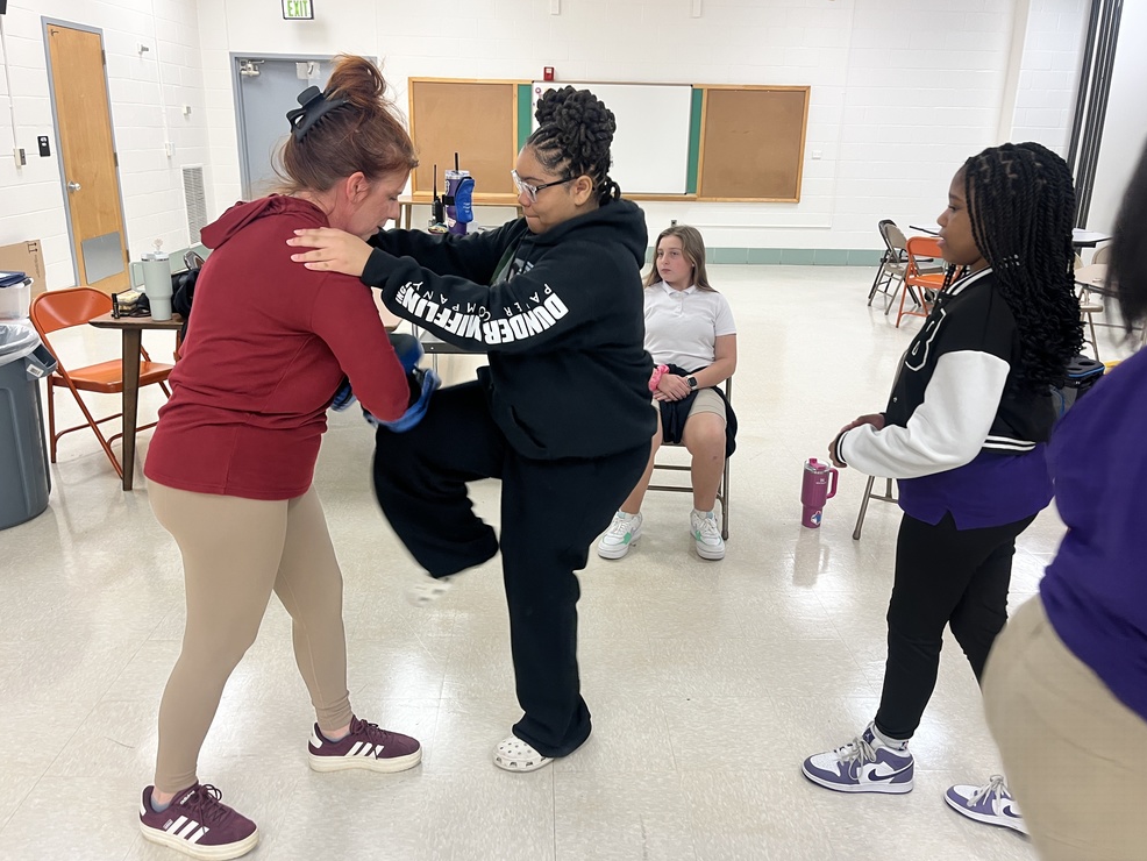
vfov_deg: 51.4
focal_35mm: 27
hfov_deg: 65.3
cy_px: 419
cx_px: 557
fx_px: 895
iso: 80
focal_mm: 5.1
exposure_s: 1/60
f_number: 1.6
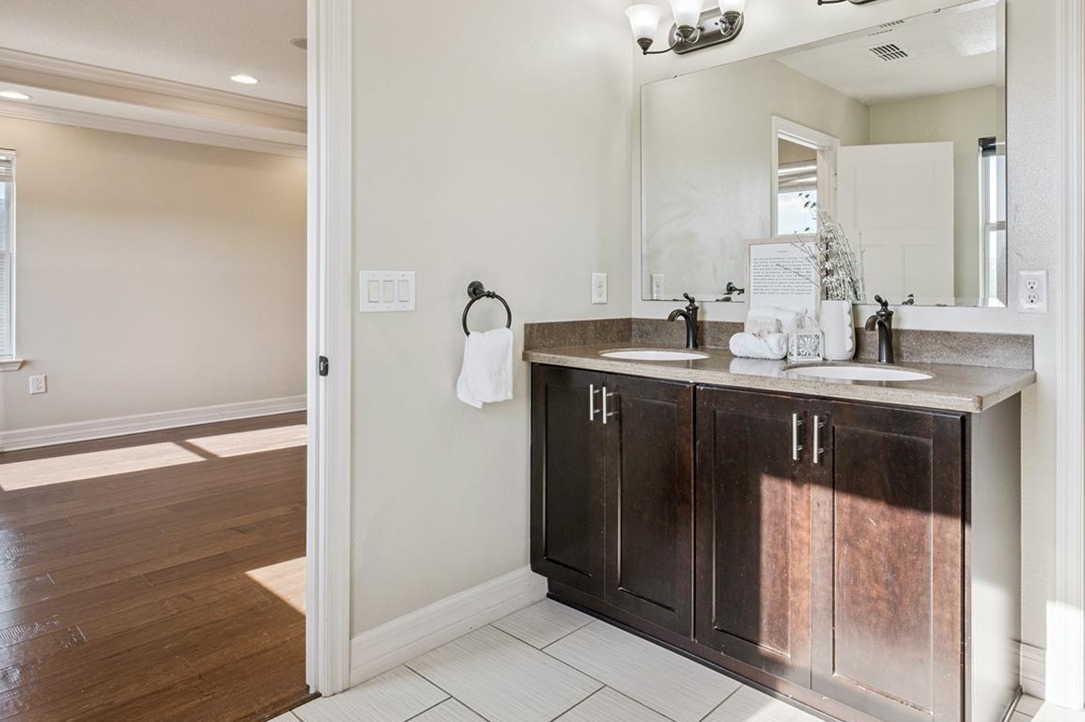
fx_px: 663
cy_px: 292
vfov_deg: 56.8
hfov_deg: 77.0
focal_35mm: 22
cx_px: 688
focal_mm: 16
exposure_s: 1/60
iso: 200
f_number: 9
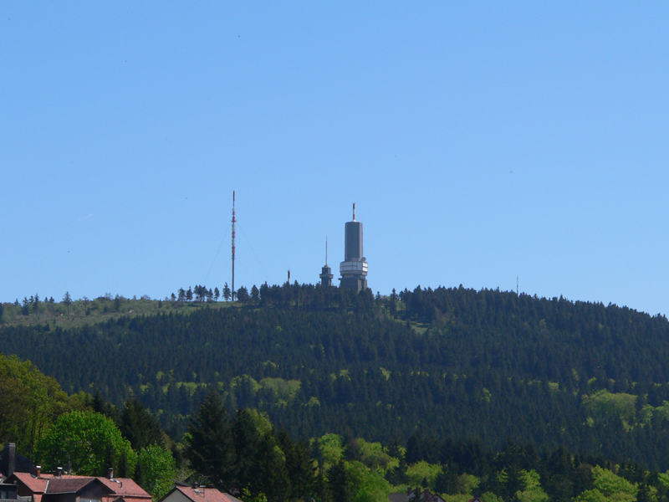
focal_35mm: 160
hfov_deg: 12.3
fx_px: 3092
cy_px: 251
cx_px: 334
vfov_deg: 9.3
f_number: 5.2
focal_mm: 26.7
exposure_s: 1/500
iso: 80
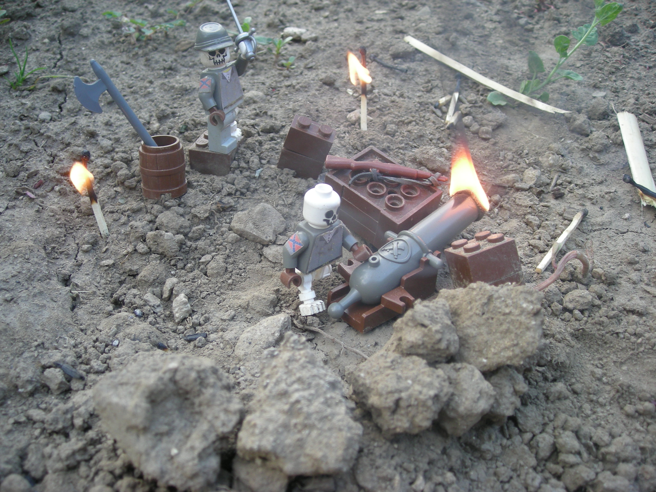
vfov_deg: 40.7
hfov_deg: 52.6
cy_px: 246
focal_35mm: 35
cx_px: 328
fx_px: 663
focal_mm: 5.7
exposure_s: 1/59.8
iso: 68
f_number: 2.8
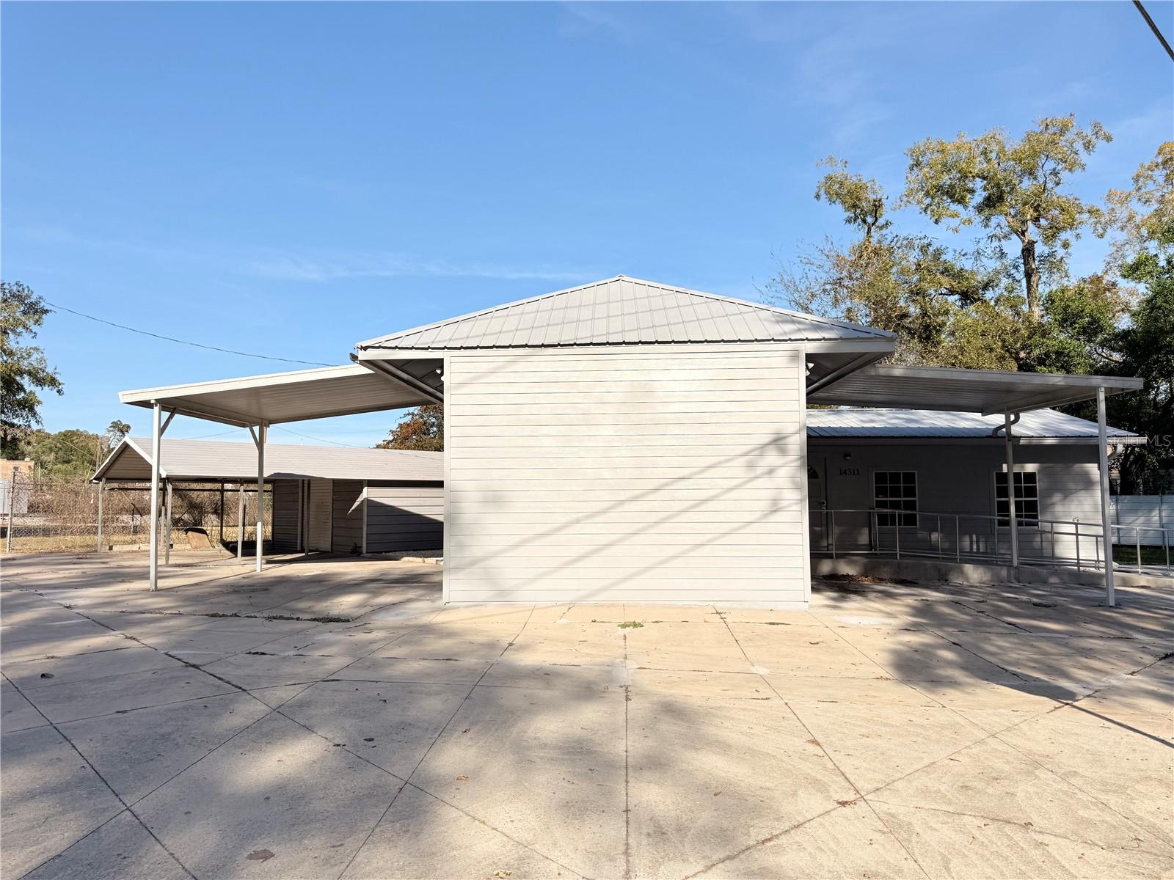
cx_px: 587
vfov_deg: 56.8
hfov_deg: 71.6
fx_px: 814
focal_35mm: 24
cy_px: 440
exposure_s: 1/6711
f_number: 1.78
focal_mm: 6.76
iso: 80
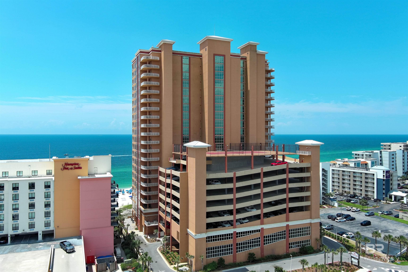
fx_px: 329
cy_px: 136
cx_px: 204
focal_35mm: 29
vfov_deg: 44.9
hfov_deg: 63.7
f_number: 6.3
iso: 100
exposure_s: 1/1250
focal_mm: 10.57
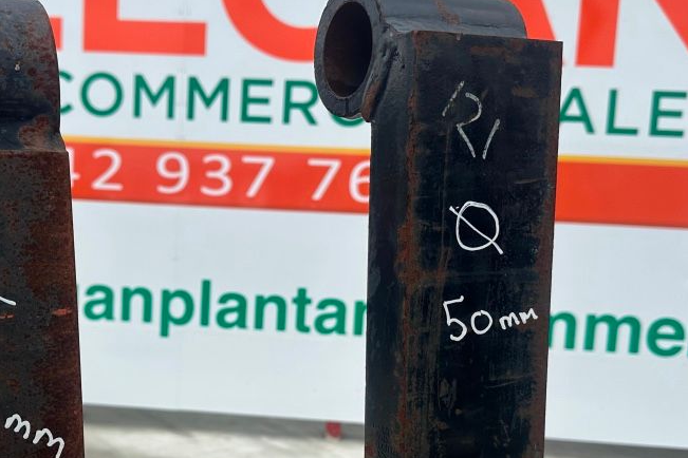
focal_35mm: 46
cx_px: 226
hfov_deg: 42.1
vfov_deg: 29.1
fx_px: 879
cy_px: 303
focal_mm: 6.86
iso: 80
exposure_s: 1/2882
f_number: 1.78
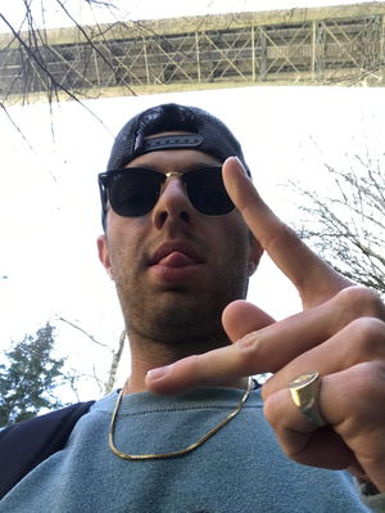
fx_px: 474
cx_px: 192
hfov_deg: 44.2
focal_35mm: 32
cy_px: 256
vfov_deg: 56.8
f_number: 2.2
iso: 32
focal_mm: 2.87
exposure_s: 1/33
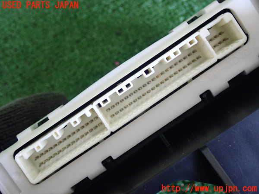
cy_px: 97
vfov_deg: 25.7
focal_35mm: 57
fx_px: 426
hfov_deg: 33.8
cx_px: 130
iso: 500
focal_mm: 10.29
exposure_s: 1/50
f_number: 3.5
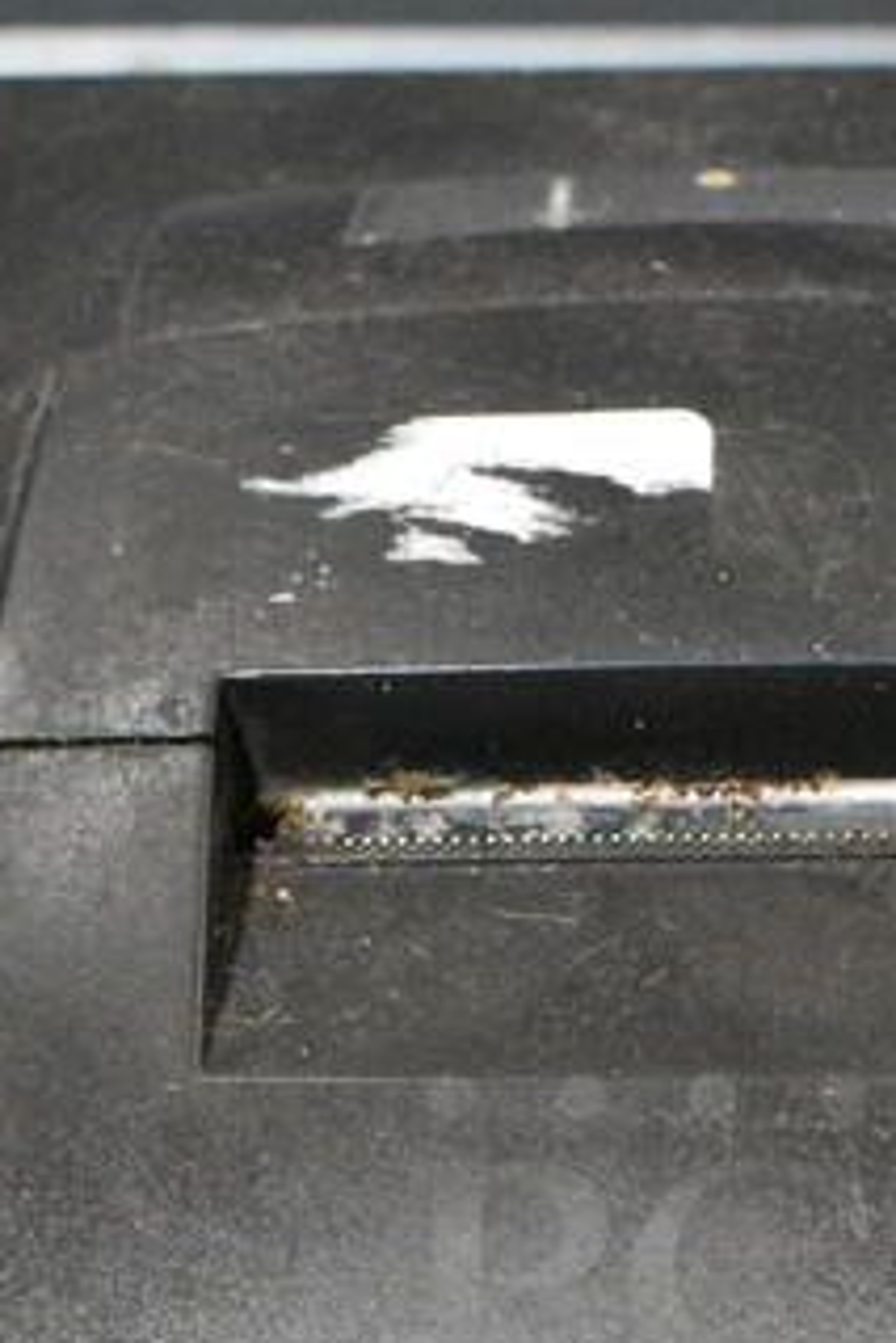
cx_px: 711
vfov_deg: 16.2
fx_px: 4640
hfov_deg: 11.0
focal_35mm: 124
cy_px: 1269
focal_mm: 29
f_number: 7.1
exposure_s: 1/320
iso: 6400
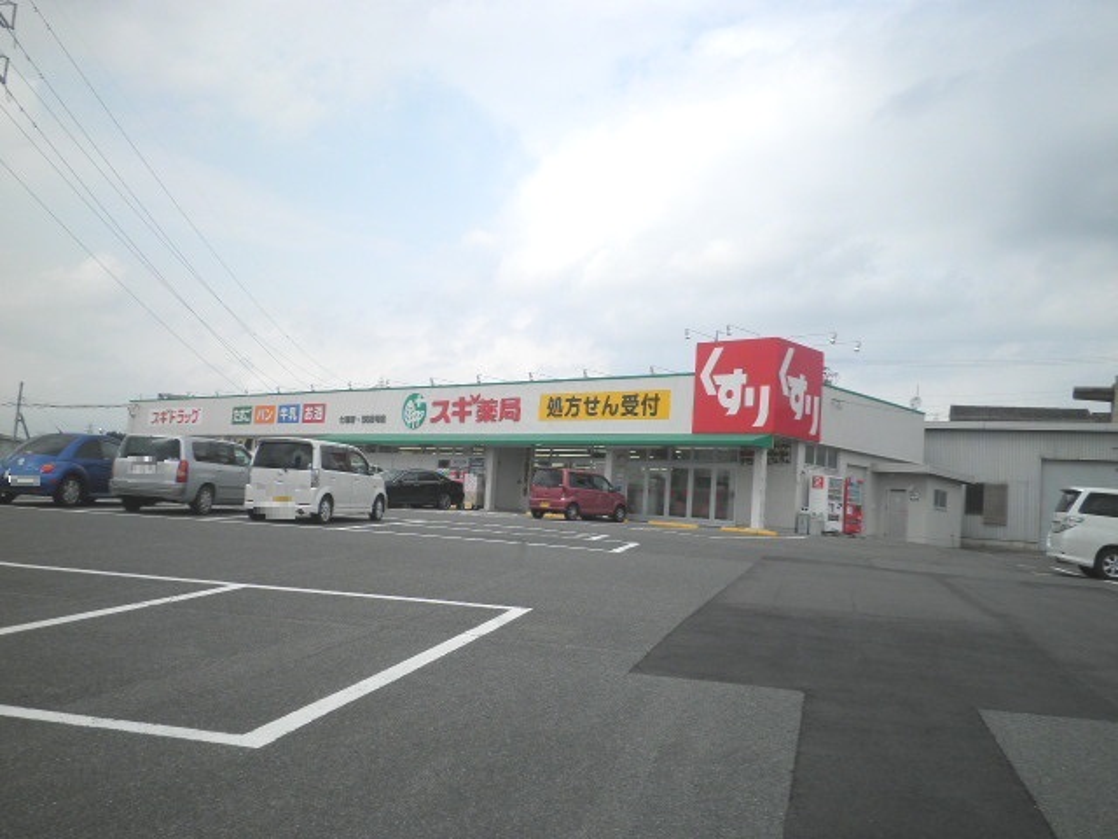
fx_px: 1001
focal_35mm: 31
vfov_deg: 45.4
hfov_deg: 58.4
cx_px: 559
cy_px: 420
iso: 64
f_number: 8.2
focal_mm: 5.5
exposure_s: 1/160
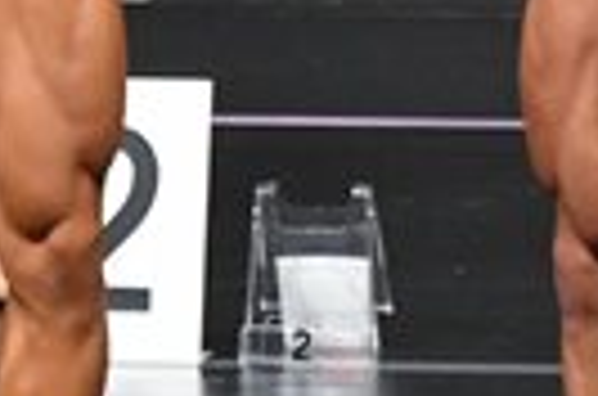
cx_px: -74
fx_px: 27608
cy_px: -112
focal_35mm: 1666
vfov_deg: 0.8
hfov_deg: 1.2
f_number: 5.6
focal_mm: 190
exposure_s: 1/400
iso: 4000
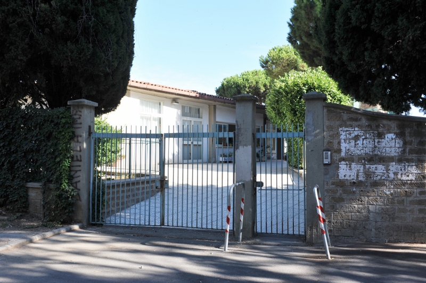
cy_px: 142
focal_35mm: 38
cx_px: 213
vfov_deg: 35.0
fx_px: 449
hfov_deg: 50.7
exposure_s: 1/320
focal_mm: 38
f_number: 9
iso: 320
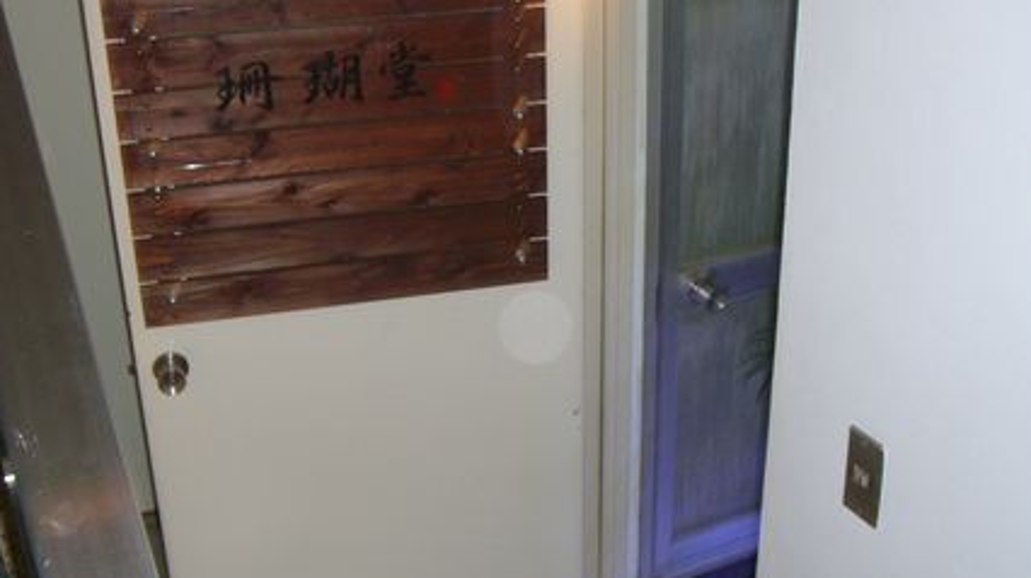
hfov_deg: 39.2
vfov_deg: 22.6
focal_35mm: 53
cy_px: 285
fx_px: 1448
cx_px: 525
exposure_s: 1/60
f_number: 3.1
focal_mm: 9.6
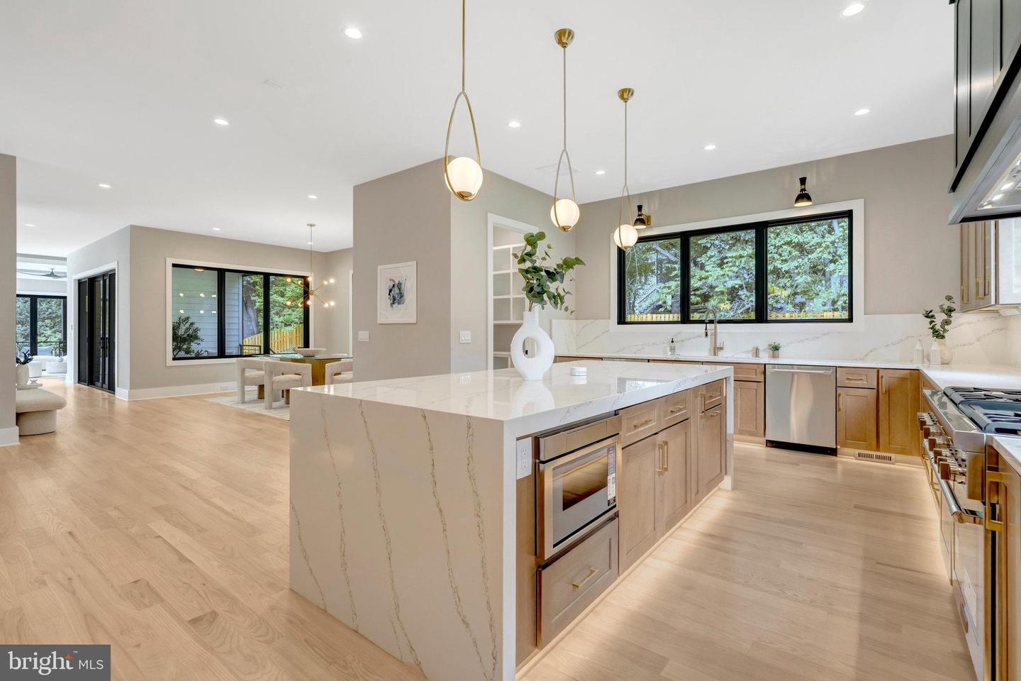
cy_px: 340
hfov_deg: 96.7
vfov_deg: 73.7
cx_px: 510
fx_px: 454
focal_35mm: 16
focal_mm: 16
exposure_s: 1/60
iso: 1250
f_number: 8
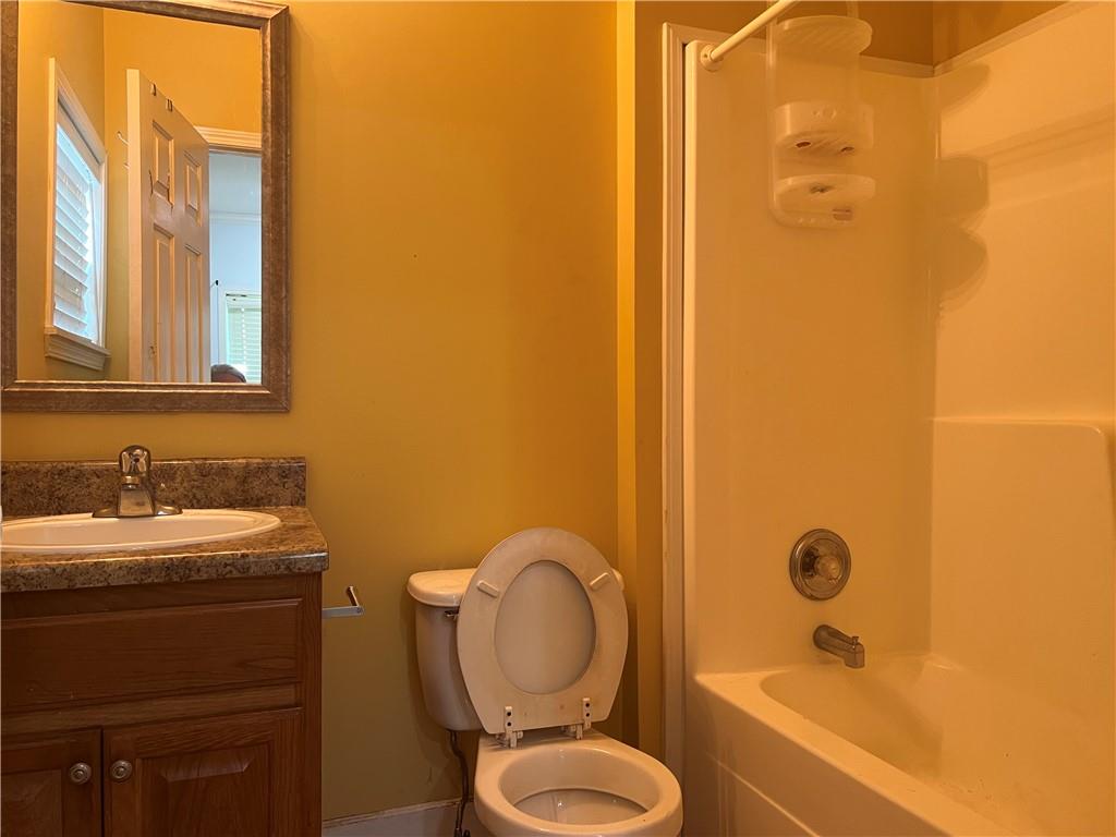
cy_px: 418
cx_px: 558
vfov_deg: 53.1
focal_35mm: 26
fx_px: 838
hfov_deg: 67.3
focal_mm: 5.7
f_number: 1.5
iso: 125
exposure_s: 1/60
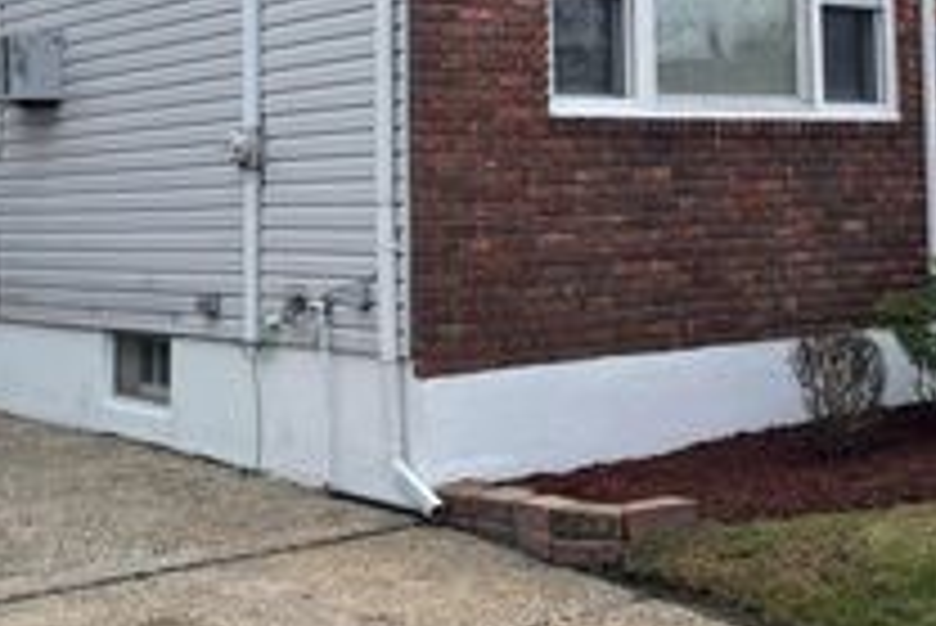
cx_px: 666
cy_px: 74
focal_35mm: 65
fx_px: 1691
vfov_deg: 20.6
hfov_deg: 30.6
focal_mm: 4.2
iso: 32
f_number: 1.6
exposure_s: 1/972
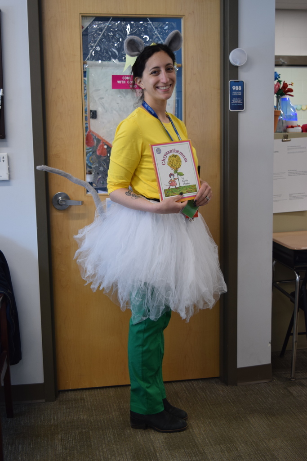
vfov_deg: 43.6
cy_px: 230
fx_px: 575
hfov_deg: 29.9
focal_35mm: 45
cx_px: 154
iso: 450
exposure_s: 1/60
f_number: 4.2
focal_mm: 30
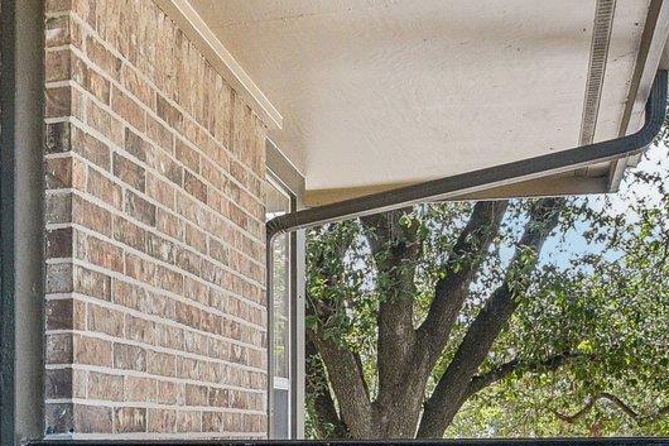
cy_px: 386
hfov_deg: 33.0
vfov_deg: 22.9
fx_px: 1077
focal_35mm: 58
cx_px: 90
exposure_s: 1/50
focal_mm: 10
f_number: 8
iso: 400
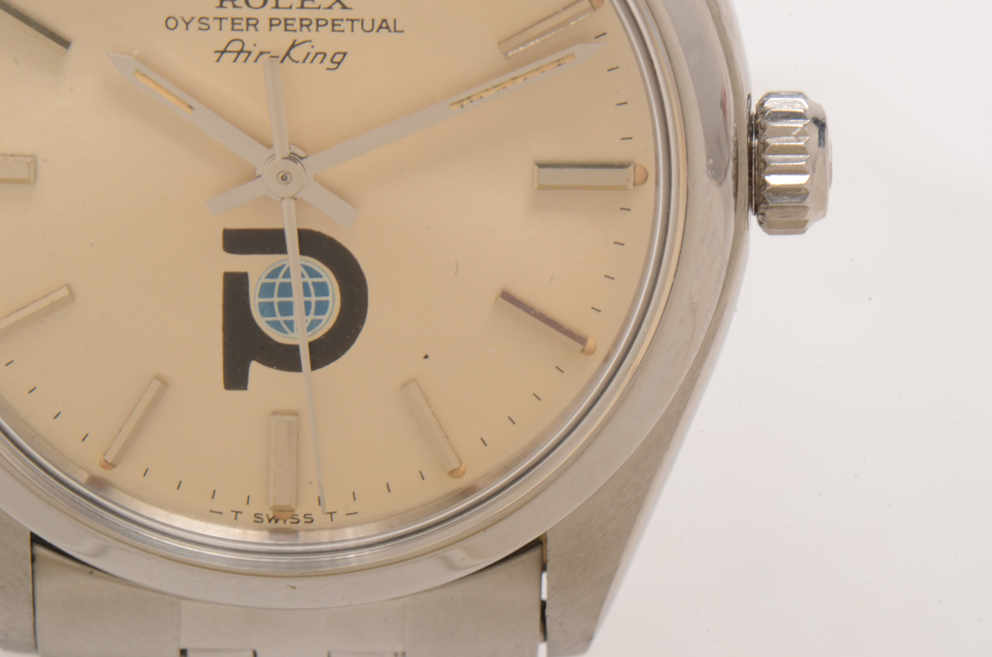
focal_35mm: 128
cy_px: 328
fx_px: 3506
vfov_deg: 10.7
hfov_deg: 16.1
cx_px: 496
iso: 400
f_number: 25
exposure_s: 1/125
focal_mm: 85
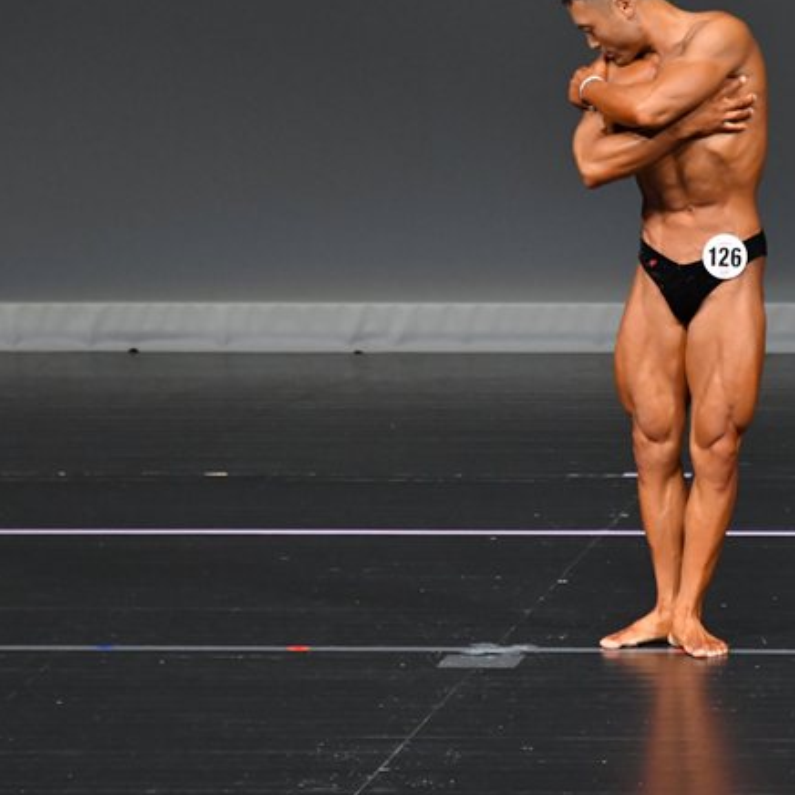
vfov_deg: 3.7
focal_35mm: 476
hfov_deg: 3.7
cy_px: 348
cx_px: 614
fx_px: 12368
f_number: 5.6
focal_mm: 210
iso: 4000
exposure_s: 1/400
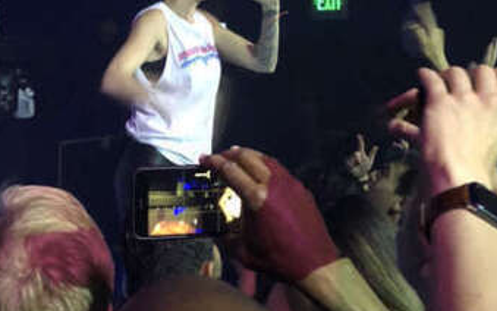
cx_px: 130
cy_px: -13
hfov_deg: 29.0
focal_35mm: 70
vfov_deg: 18.1
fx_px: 948
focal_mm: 4
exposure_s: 1/6
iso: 100
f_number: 1.8
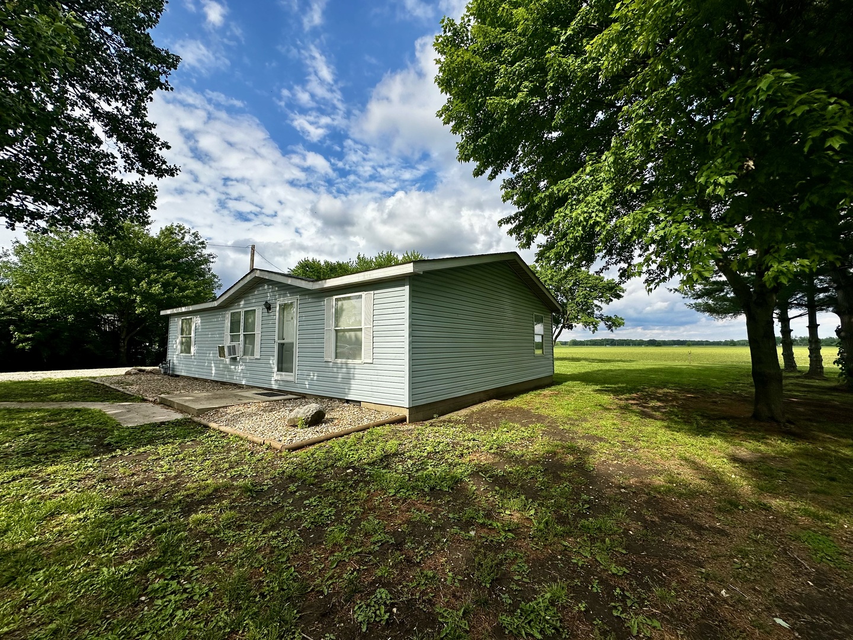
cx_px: 426
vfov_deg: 85.7
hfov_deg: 102.1
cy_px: 320
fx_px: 345
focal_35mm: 14
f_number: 2.2
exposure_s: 1/2451
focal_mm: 2.22
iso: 50
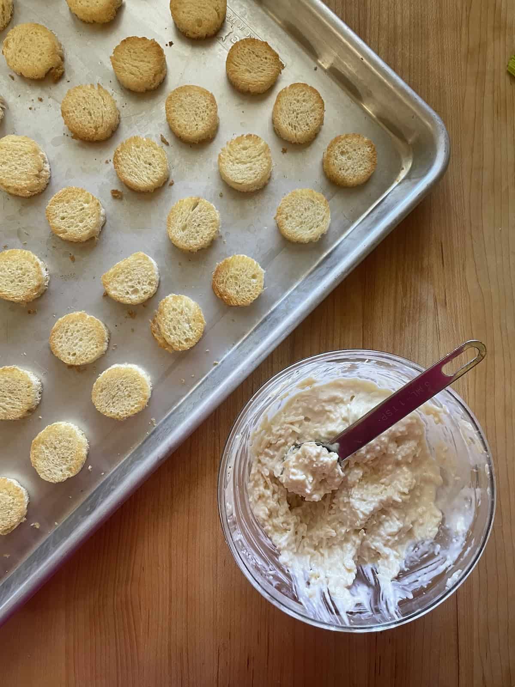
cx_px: 258
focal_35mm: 26
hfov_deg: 53.1
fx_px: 516
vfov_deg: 67.3
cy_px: 344
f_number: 1.6
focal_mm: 4.2
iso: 200
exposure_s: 1/60
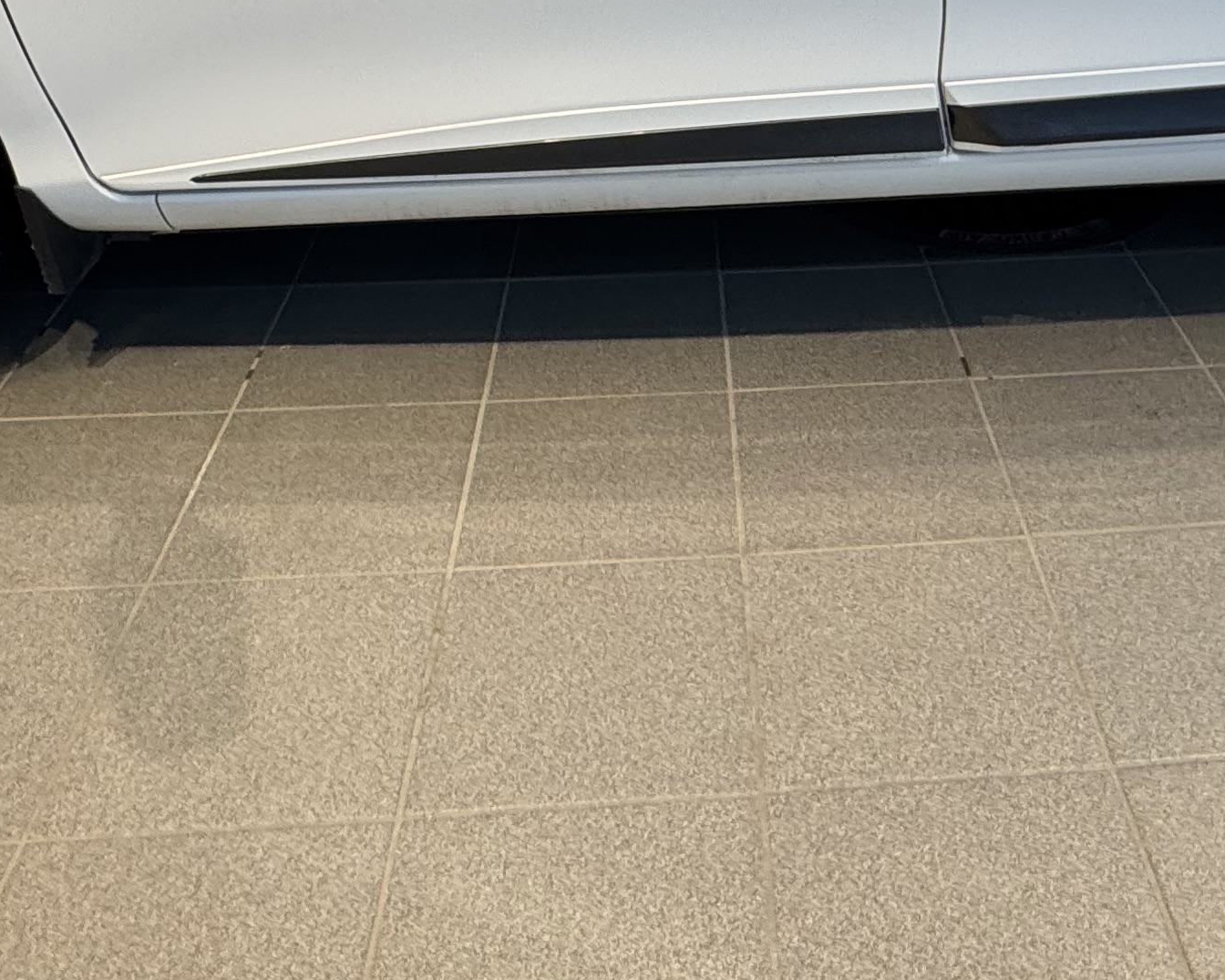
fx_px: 1486
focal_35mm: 41
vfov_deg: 32.5
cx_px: 776
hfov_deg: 44.4
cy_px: -73
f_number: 2.2
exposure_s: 1/100
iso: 50
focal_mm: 2.22
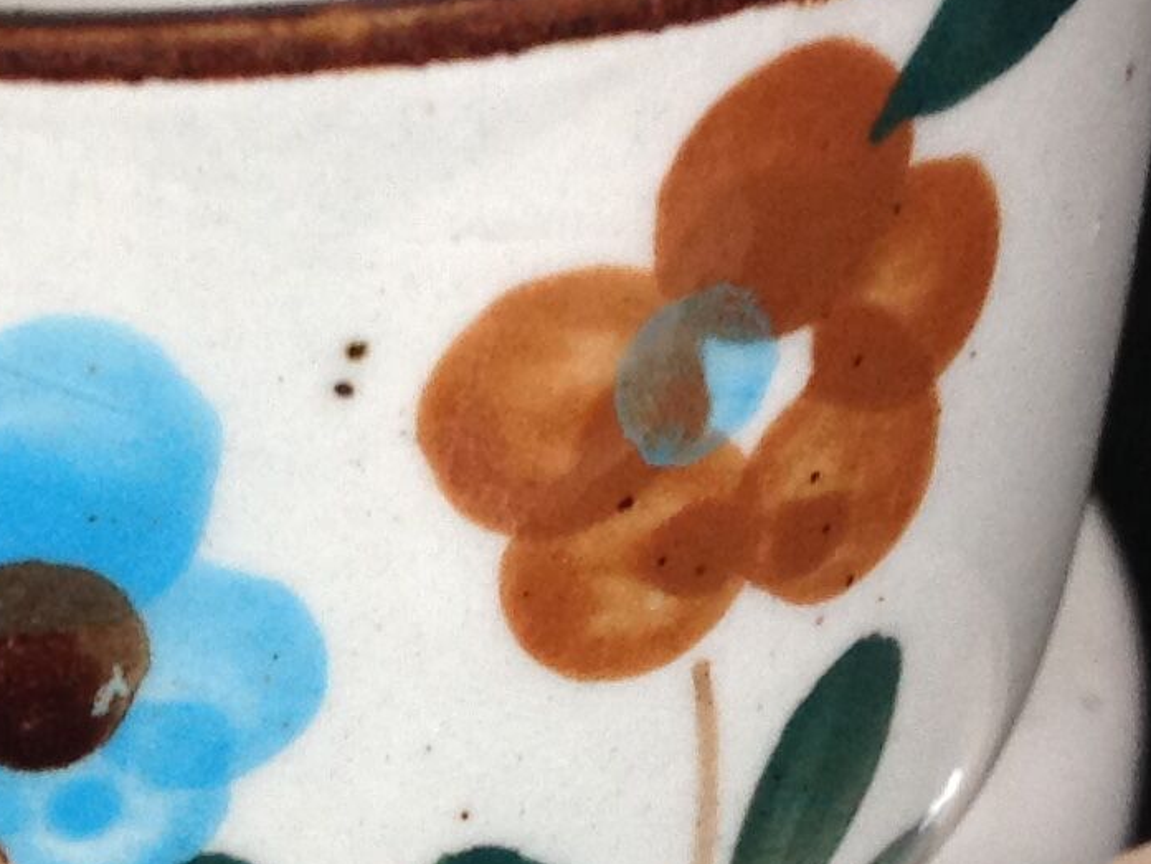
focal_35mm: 130
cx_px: -234
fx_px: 4323
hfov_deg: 14.7
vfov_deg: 11.3
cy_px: 768
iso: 125
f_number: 2.4
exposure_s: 1/15
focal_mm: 4.28
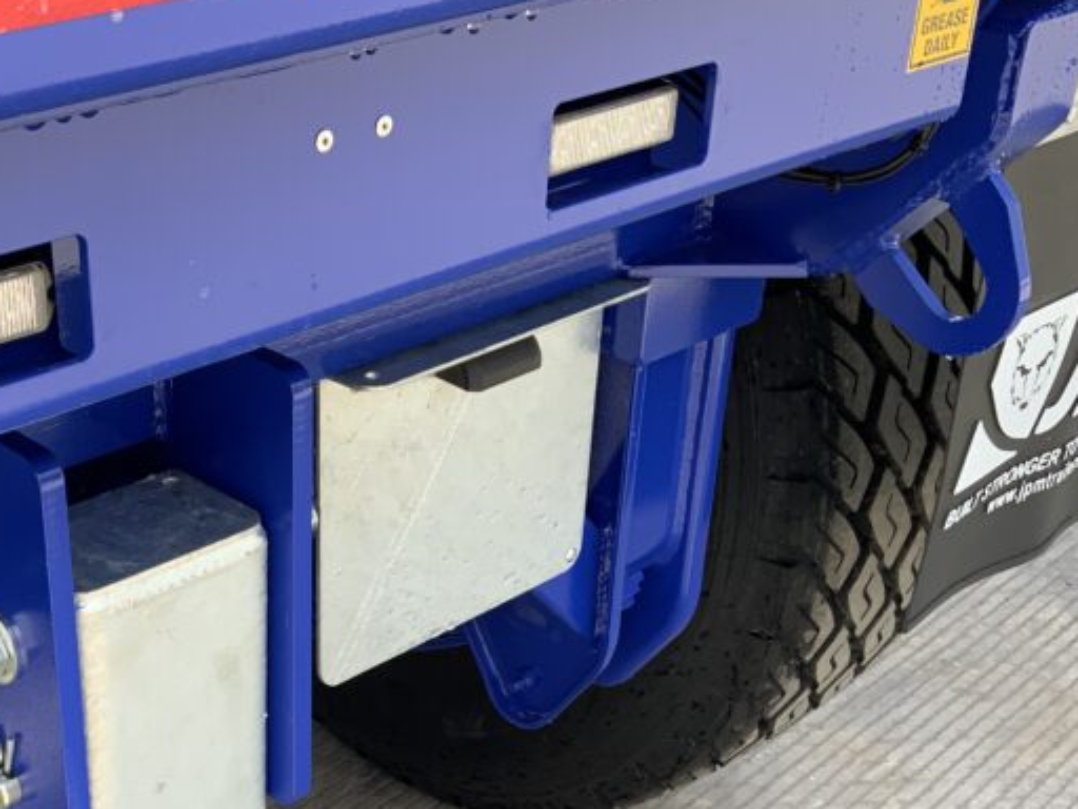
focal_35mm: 58
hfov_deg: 32.6
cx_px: 274
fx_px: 1806
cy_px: 746
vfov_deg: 24.4
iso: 16
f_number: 1.8
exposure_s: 1/340
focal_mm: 3
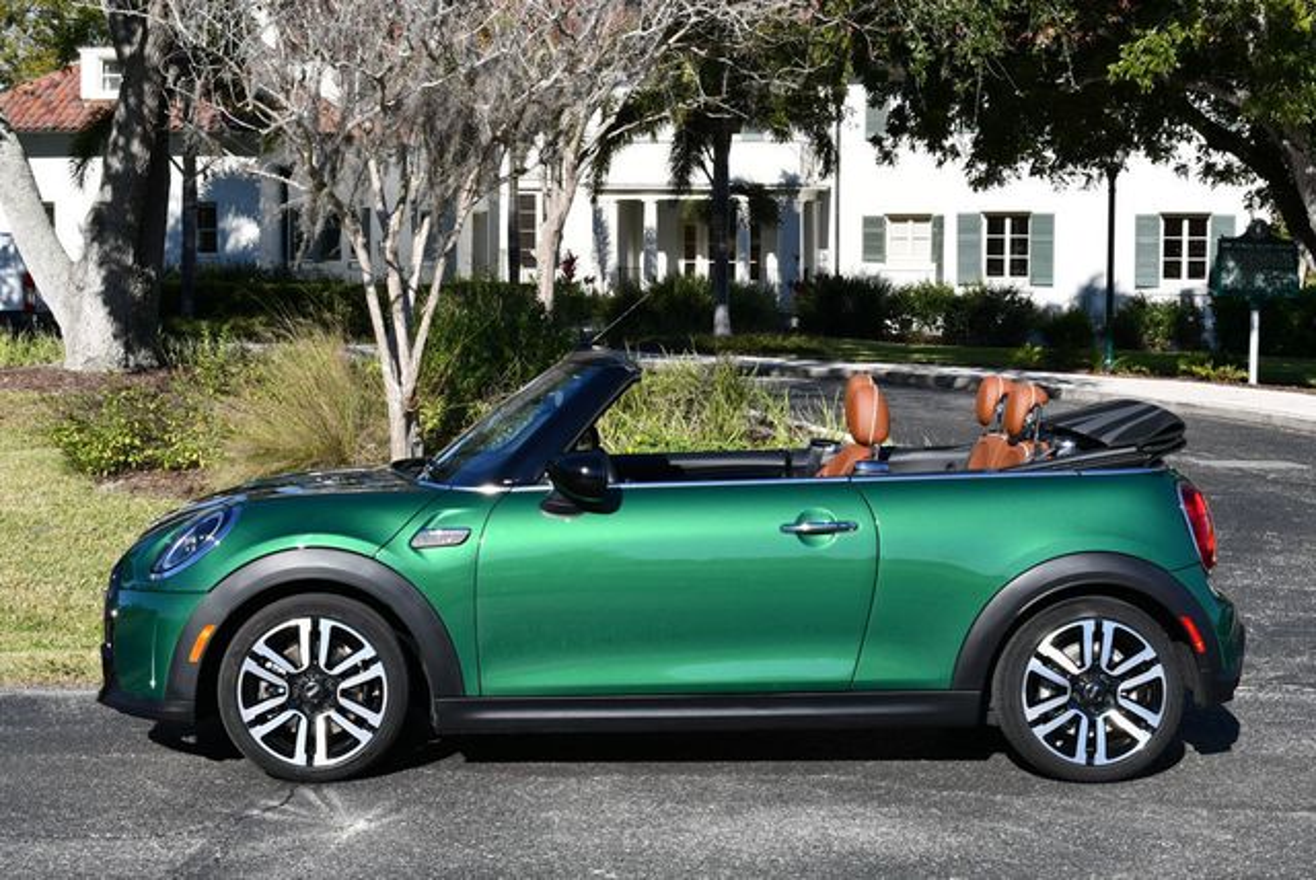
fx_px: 2488
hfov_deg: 29.6
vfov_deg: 20.1
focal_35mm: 68
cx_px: 658
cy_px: 440
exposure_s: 1/320
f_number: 8
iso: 100
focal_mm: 34
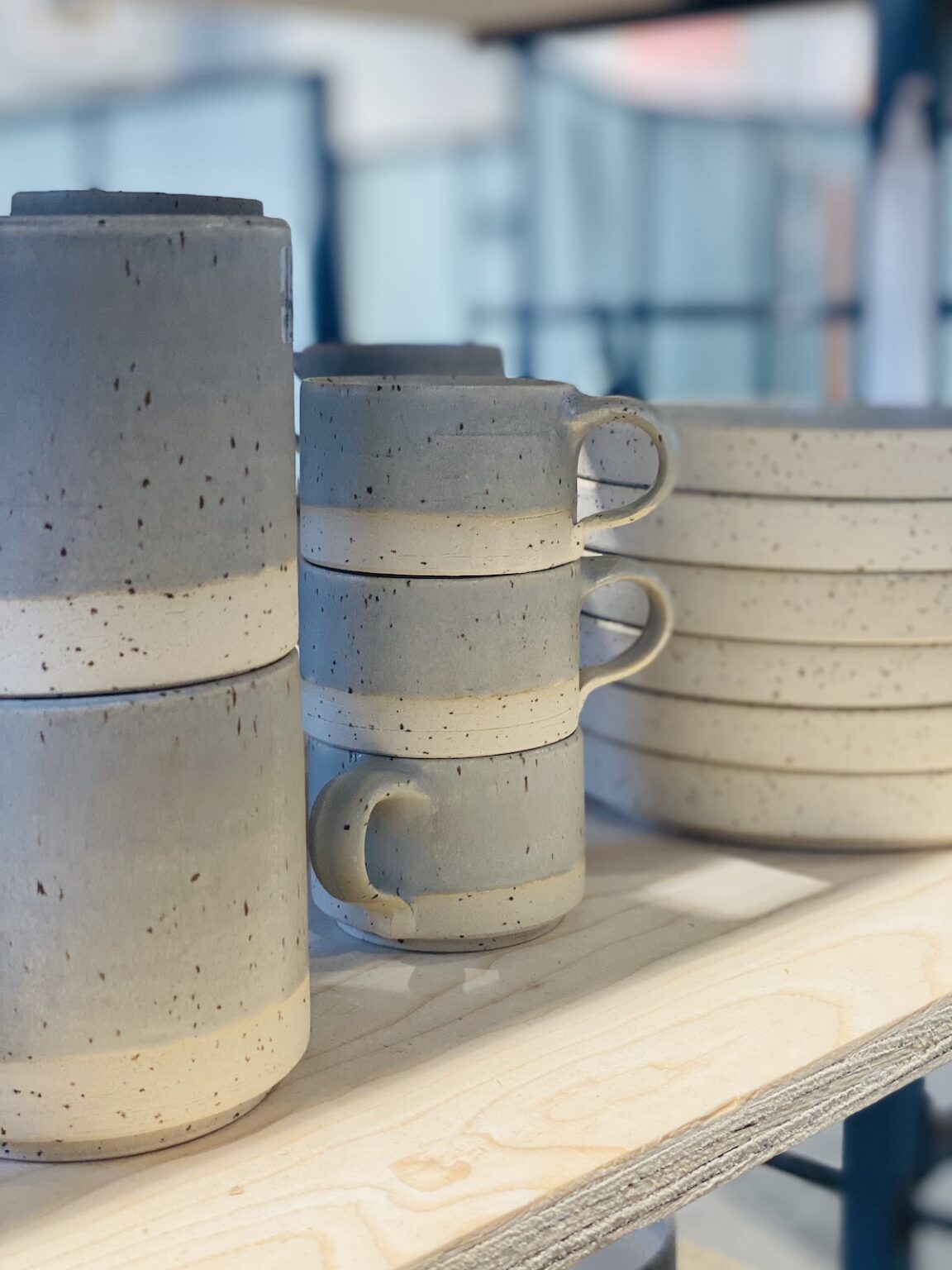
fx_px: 1907
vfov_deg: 36.8
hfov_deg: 28.0
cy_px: 635
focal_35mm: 52
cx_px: 476
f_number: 2
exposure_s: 1/100
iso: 100
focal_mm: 6
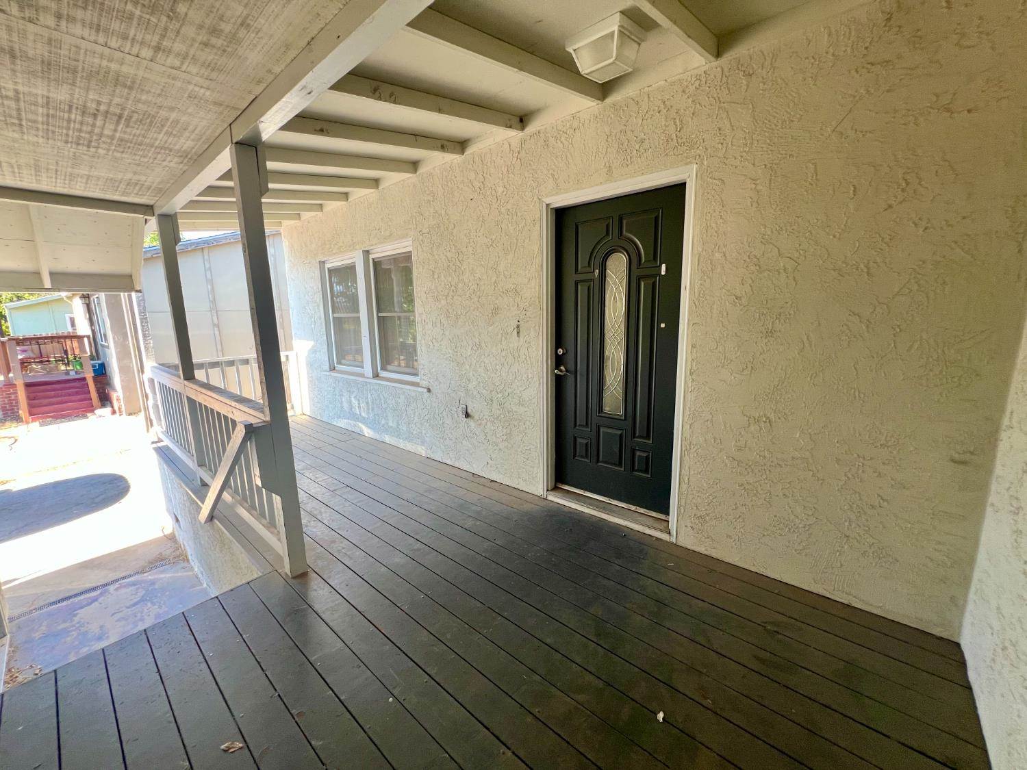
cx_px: 514
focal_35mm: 13
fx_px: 386
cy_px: 385
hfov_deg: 106.2
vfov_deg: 89.9
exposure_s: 1/99
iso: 80
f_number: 1.8
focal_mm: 1.57
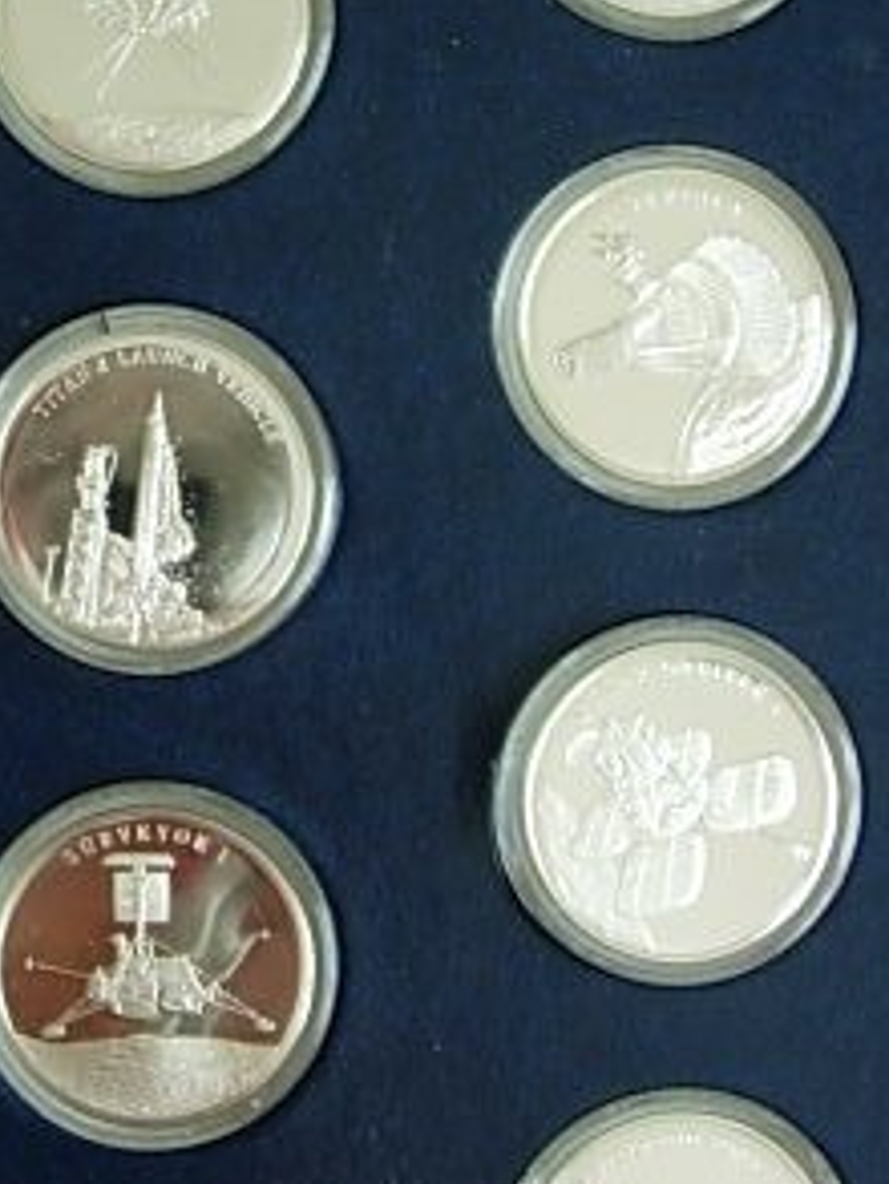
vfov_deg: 23.4
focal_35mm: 83
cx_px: 89
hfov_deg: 17.5
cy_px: 339
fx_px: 2840
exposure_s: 1/34.8
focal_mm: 7.8
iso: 64
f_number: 2.8
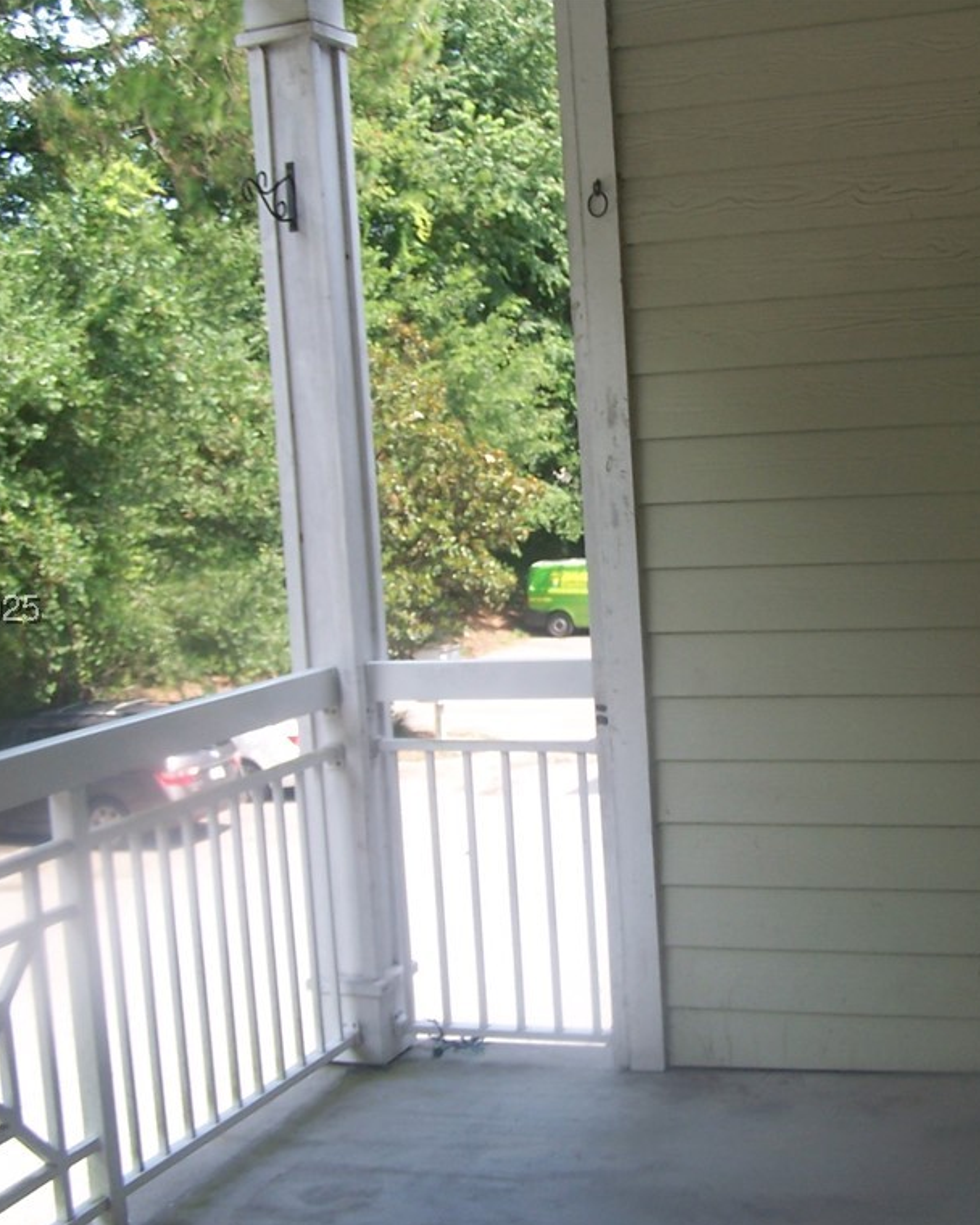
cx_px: 640
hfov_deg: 30.1
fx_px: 1813
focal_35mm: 50
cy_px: 616
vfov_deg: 37.3
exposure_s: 1/180
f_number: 2.8
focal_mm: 6.3
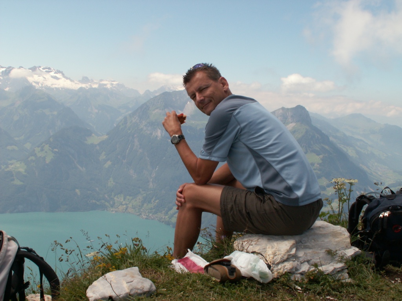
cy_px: 150
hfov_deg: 44.8
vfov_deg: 34.3
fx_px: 488
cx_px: 201
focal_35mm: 42
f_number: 6.3
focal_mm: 6.99
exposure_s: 1/200
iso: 50
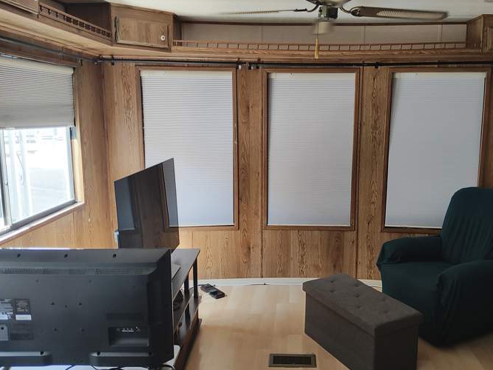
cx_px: 289
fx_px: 427
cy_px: 189
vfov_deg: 46.8
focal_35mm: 30
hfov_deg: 59.6
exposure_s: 1/60.1
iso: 175
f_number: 1.5
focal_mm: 4.15
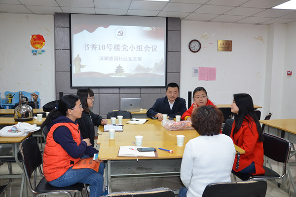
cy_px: 98
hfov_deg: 59.5
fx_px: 259
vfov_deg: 41.6
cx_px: 148
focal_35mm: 32
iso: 640
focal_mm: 21
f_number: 4.5
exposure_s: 1/60
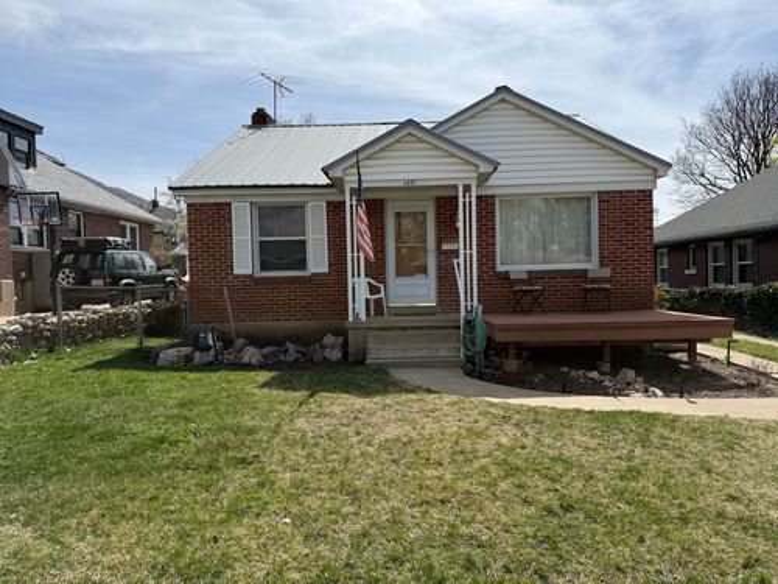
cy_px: 292
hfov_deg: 71.6
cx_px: 389
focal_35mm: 24
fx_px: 539
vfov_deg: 56.8
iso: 80
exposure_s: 1/6173
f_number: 1.78
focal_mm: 6.76
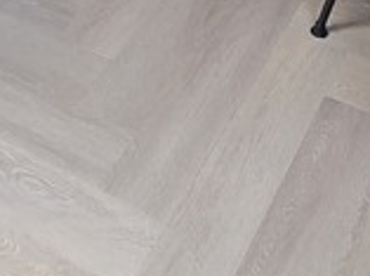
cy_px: -502
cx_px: 130
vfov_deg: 11.7
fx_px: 906
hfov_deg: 23.0
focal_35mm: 85
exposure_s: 1/50
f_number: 2.2
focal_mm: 2.2
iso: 50
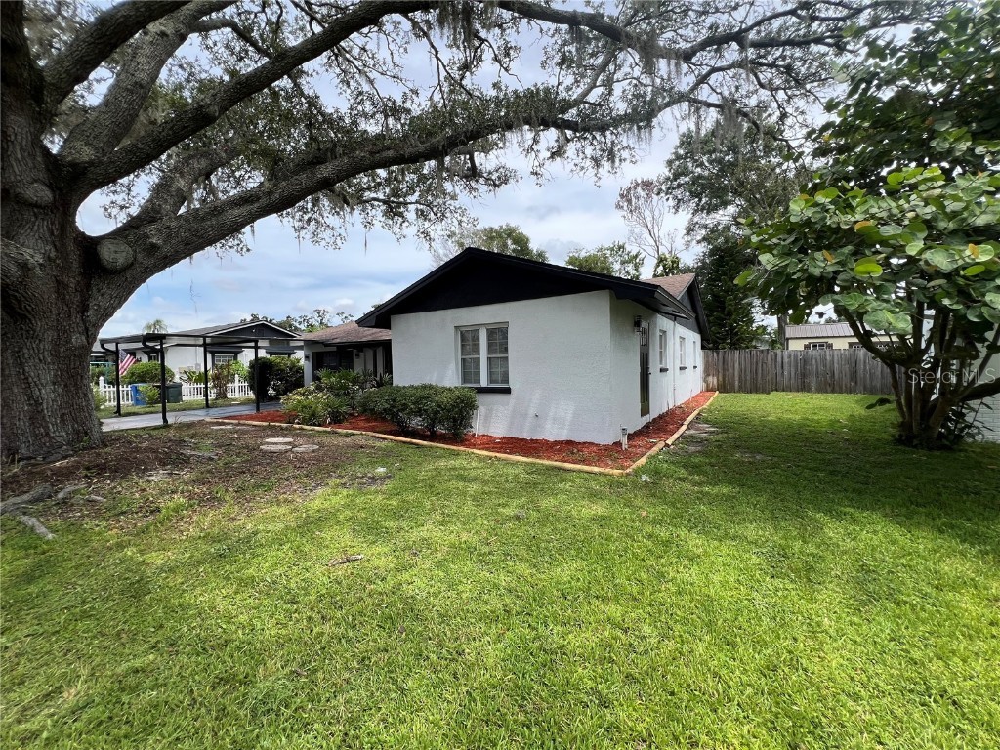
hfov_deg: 106.2
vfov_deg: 89.9
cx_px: 500
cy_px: 375
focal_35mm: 13
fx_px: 376
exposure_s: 1/874
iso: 32
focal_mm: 1.57
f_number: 1.8
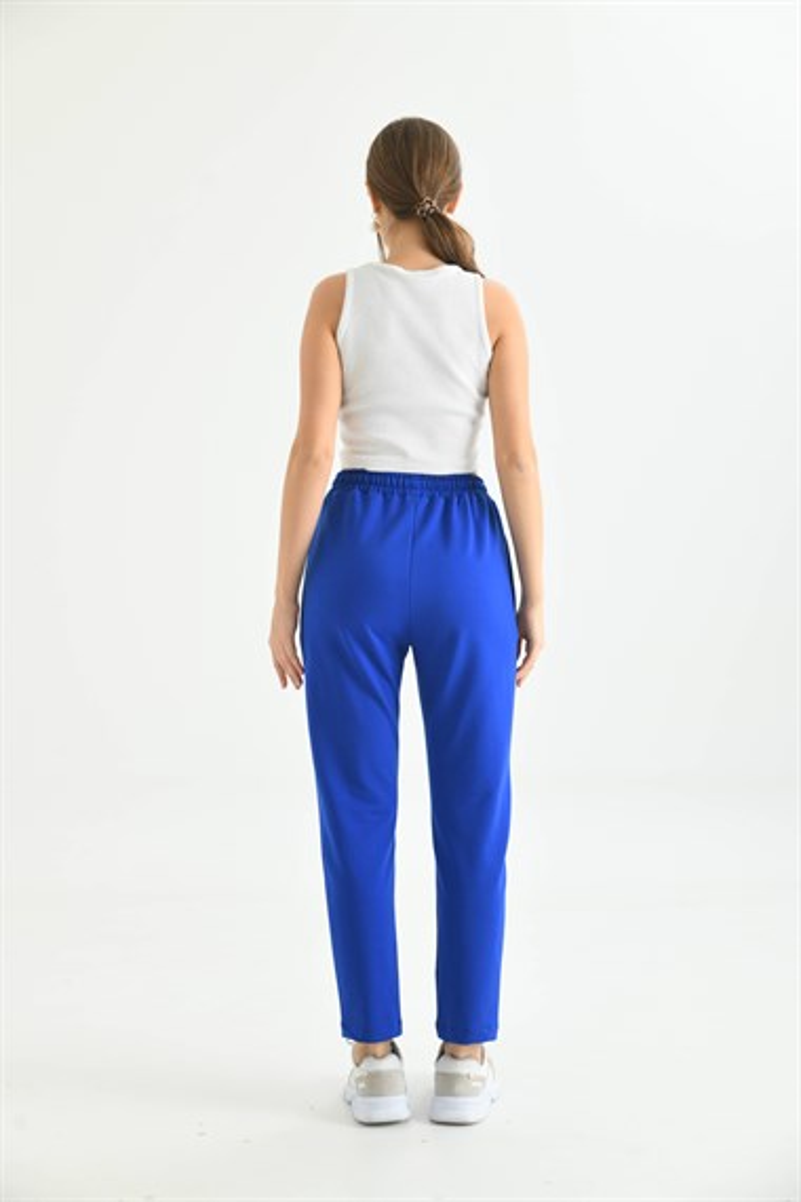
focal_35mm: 55
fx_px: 1835
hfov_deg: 24.6
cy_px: 601
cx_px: 400
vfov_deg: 36.2
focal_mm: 55
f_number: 5.6
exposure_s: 1/125
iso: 160
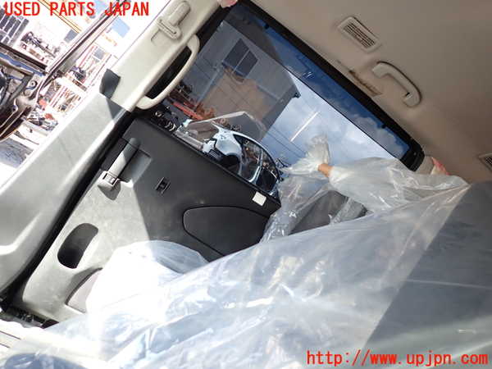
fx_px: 355
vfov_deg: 54.9
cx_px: 246
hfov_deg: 69.4
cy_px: 184
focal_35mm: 25
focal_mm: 4.5
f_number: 2
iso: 100
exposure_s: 1/80
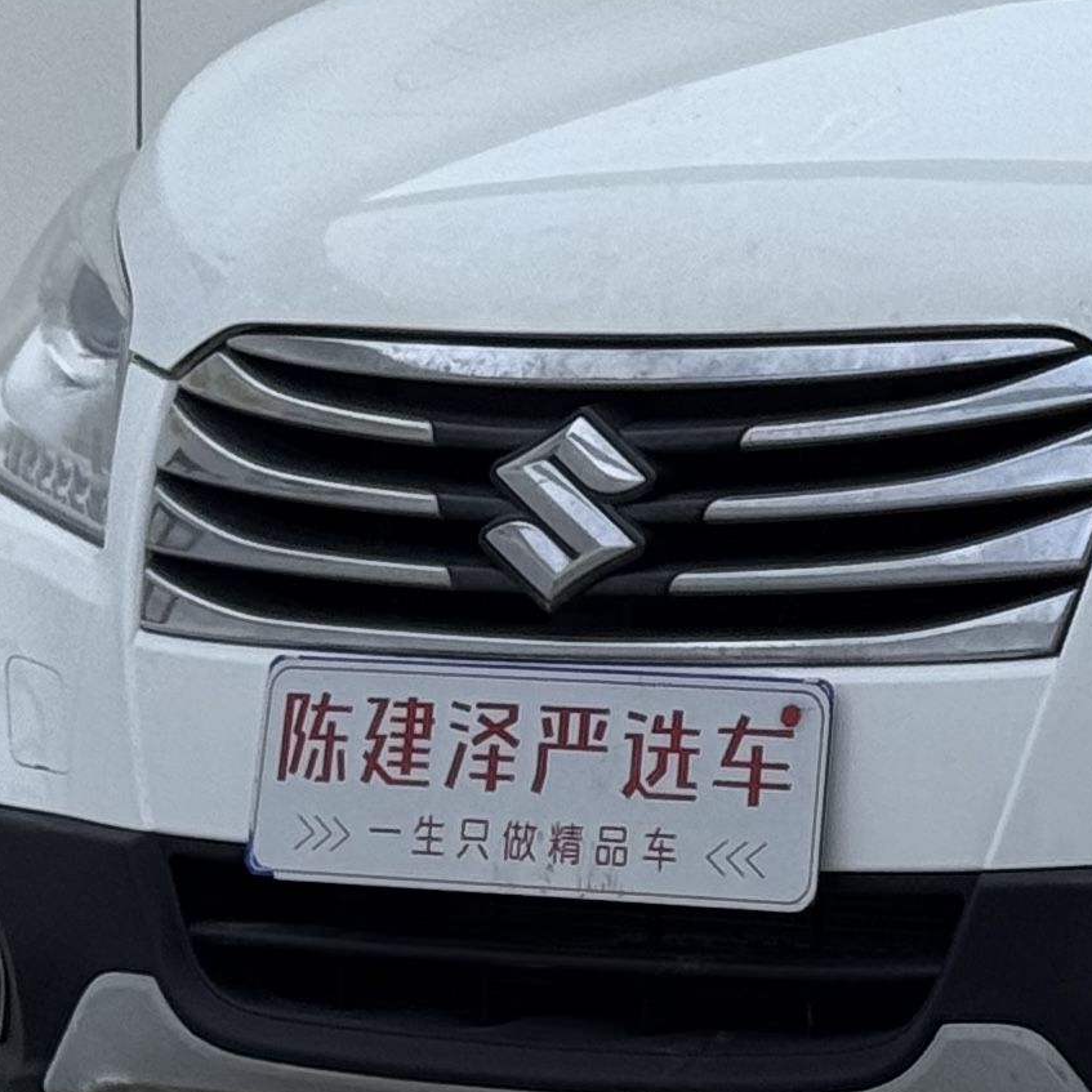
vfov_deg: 8.6
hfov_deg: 8.5
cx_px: 1604
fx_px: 7209
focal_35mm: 202
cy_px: -188
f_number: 1.78
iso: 64
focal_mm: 6.76
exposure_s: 1/723
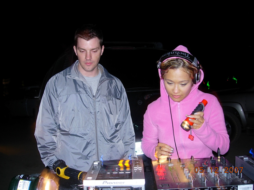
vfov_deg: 37.7
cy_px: 95
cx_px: 127
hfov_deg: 49.0
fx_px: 279
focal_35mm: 38
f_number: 2.8
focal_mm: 7.8
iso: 79
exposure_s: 1
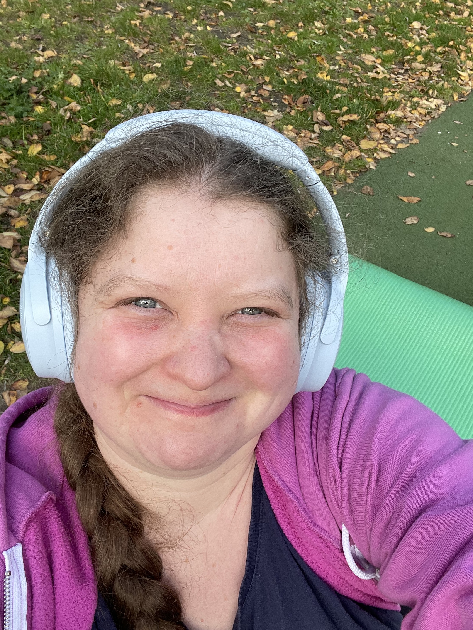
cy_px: 302
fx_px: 583
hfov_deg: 44.2
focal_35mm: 32
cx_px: 241
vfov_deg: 56.8
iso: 25
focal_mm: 2.71
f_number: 2.2
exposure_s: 1/259
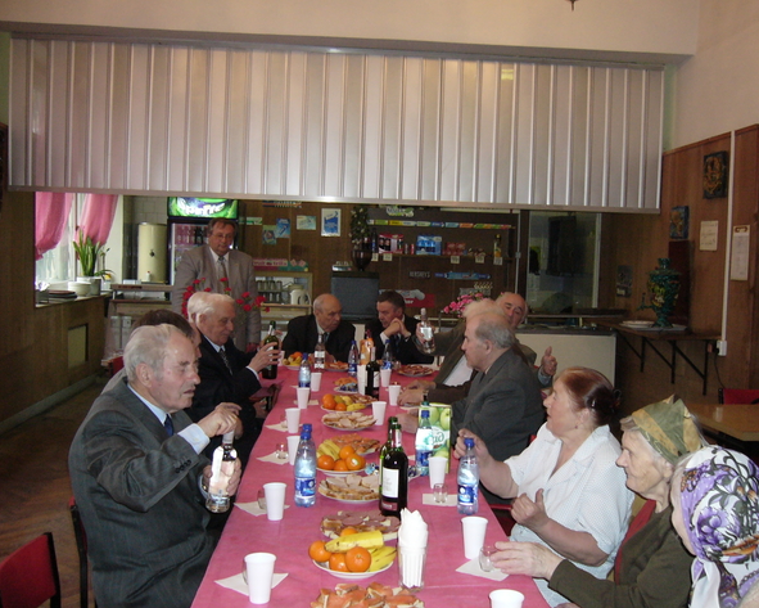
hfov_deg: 49.1
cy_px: 301
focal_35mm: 37
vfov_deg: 40.1
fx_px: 831
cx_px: 398
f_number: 2.8
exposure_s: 1/60
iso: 200
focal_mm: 5.8
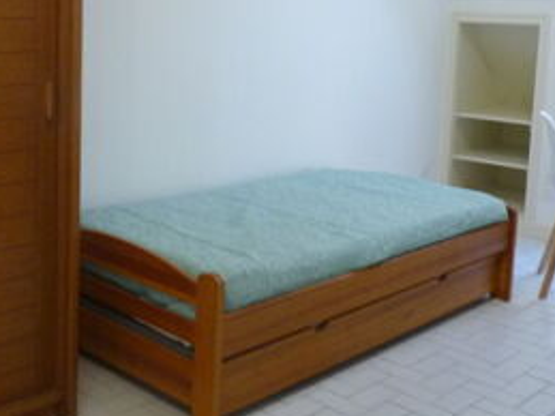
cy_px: 94
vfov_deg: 28.6
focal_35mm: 50
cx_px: 109
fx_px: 801
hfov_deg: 36.9
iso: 320
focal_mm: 4.8
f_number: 2.8
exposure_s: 1/30
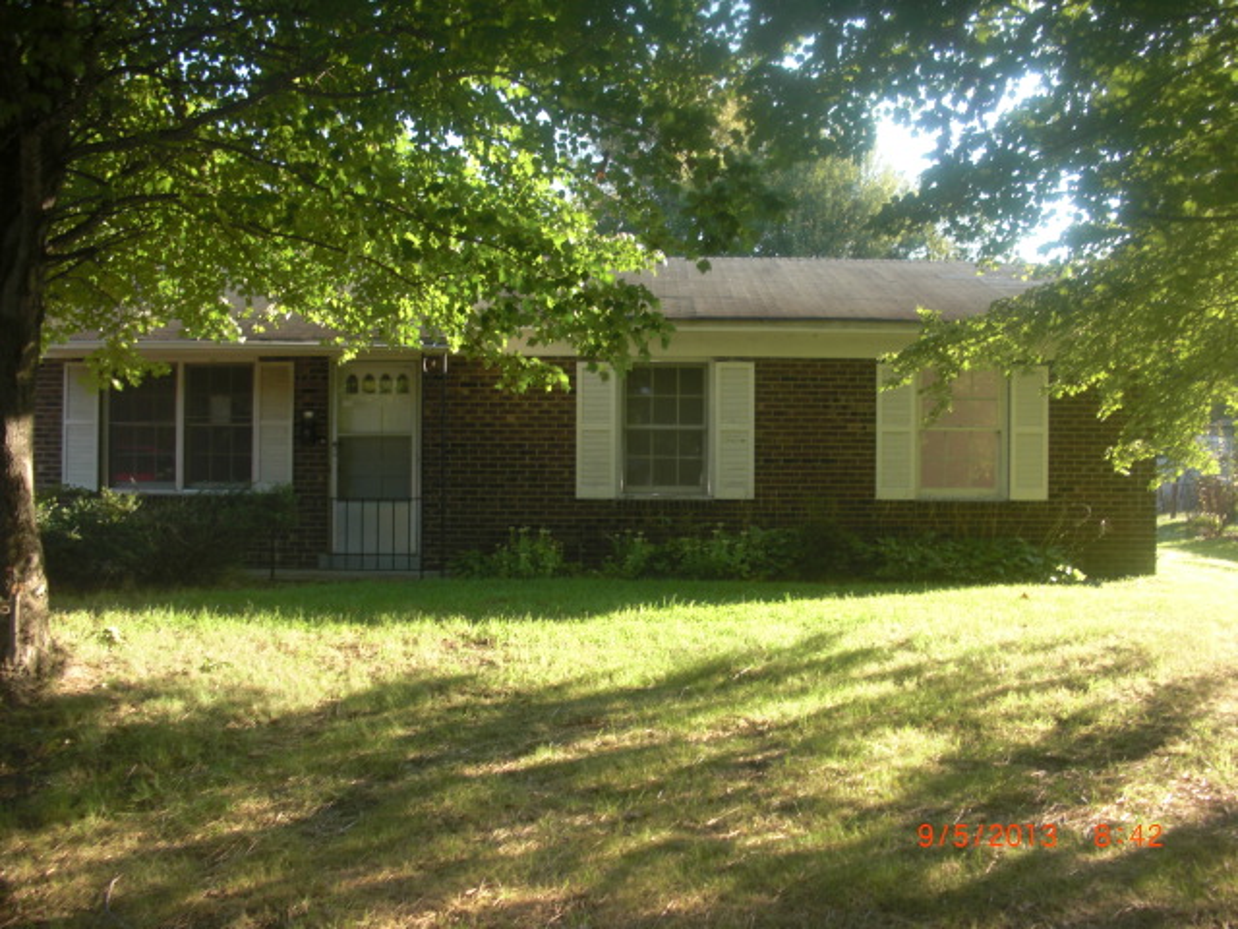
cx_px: 619
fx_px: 1287
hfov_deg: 51.4
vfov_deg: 39.7
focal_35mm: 36
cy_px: 464
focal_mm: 6.3
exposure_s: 1/125
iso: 50
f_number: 2.8
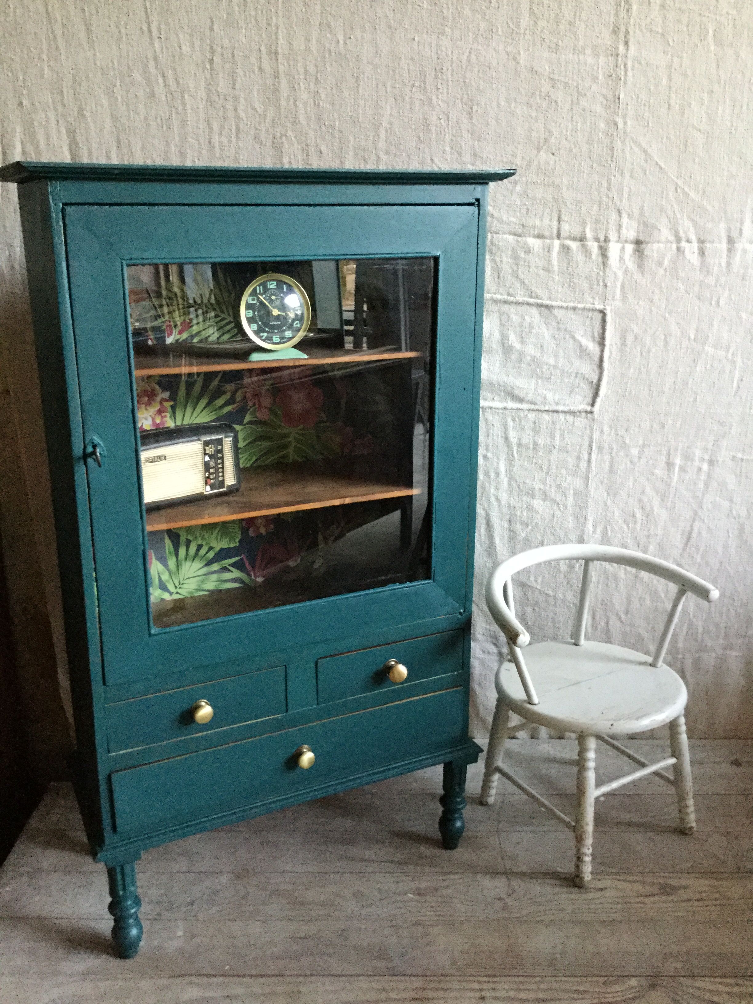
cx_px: 376
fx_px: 899
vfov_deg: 58.4
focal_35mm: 31
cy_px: 502
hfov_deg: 45.4
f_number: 2.4
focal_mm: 3.3
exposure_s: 1/17
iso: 320
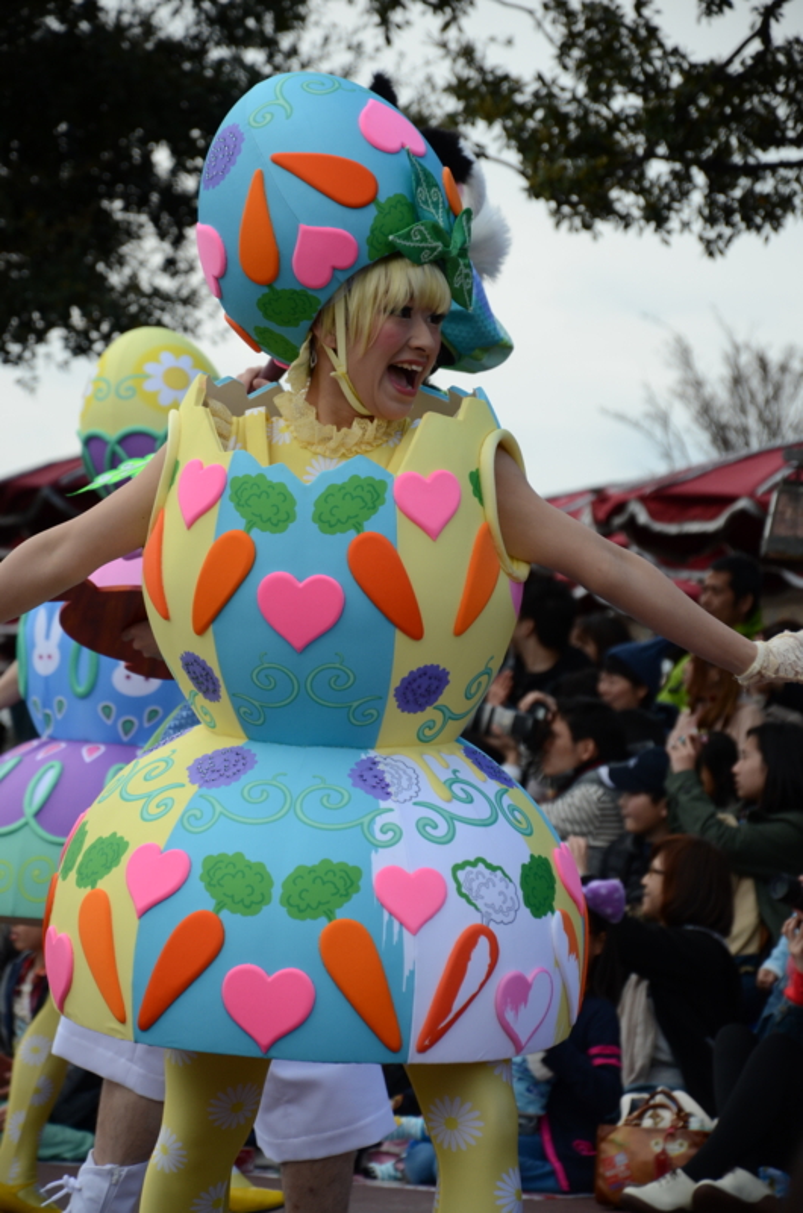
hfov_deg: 8.7
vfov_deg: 13.1
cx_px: 402
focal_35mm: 158
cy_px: 606
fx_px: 5292
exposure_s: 1/1600
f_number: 5.6
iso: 400
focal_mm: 105
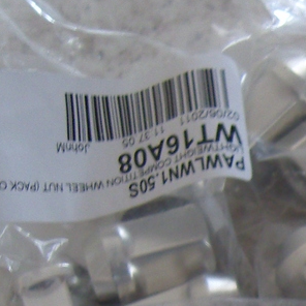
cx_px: 512
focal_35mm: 130
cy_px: 441
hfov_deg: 12.5
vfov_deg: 12.8
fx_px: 1300
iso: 200
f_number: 2.8
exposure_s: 1/13
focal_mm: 7.3
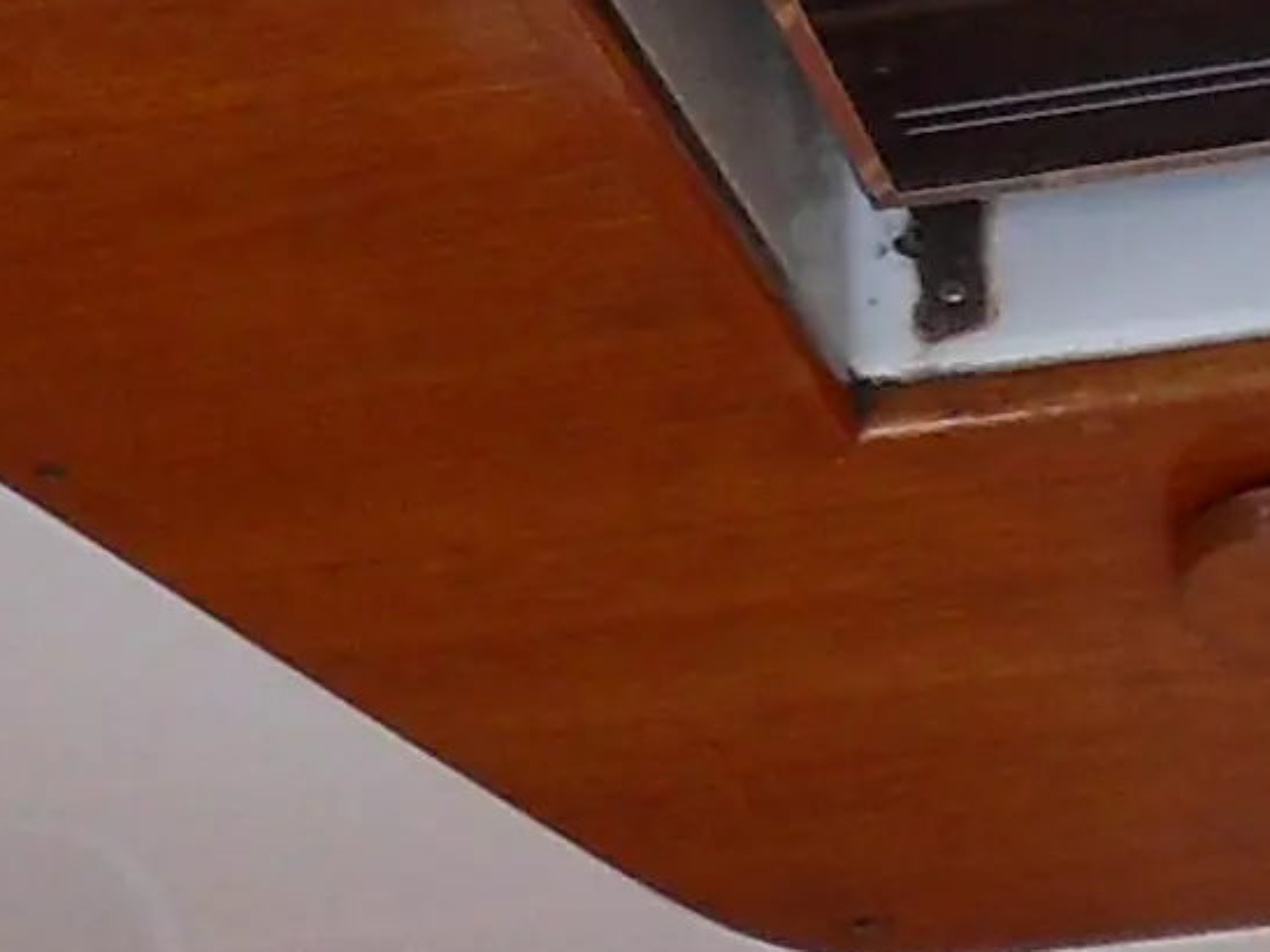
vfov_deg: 9.2
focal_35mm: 160
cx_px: -864
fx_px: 5869
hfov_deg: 11.6
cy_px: -204
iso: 100
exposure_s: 1/60
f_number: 3.3
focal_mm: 4.2
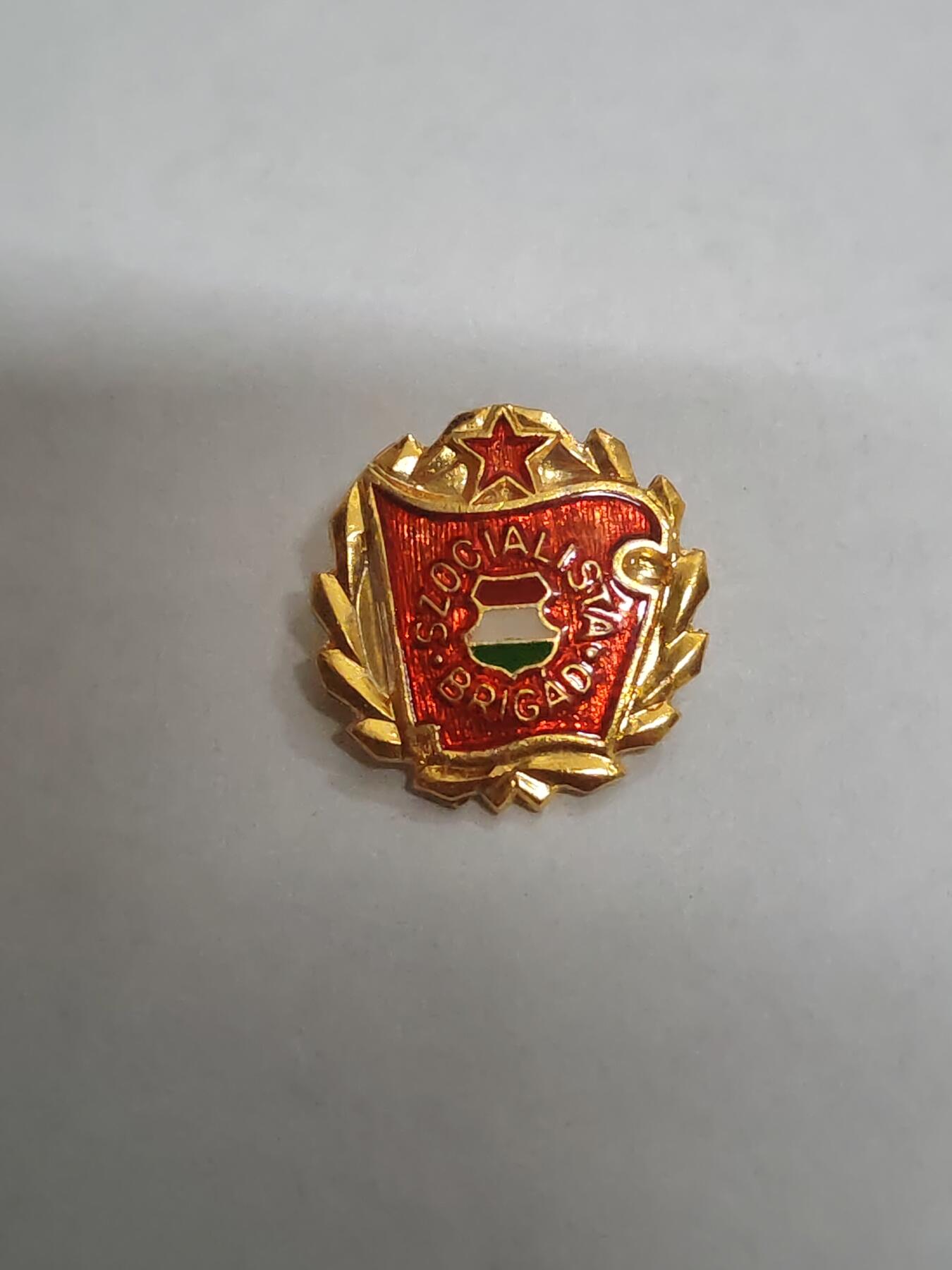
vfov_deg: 28.6
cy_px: 635
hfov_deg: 21.6
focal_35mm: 68
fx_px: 2493
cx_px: 476
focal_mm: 5.52
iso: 1000
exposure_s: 1/50
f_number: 1.95
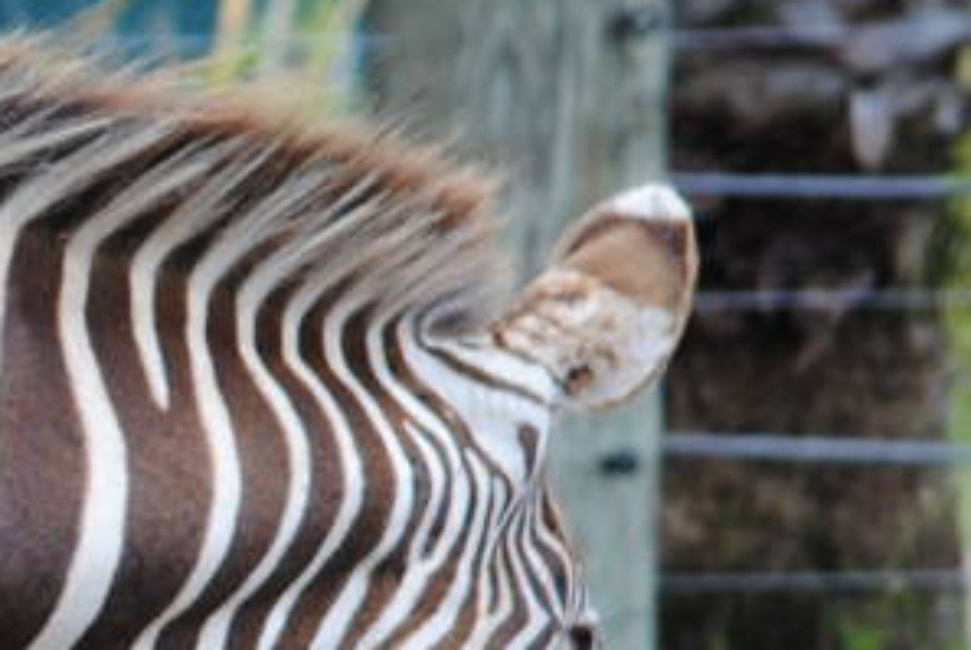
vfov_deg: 1.2
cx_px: -850
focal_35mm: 1130
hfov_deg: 1.8
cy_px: 942
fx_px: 30524
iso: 320
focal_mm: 140
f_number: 4.8
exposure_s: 1/500
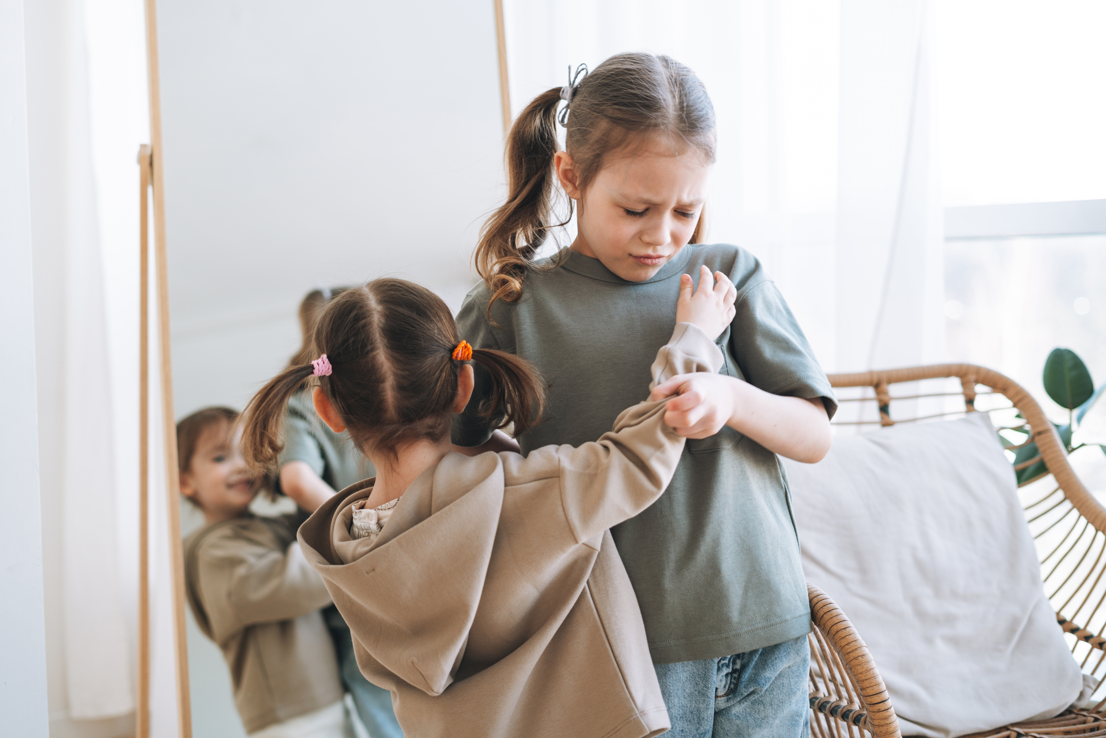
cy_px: 369
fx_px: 1536
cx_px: 553
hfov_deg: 39.6
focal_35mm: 50
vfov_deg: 27.0
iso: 200
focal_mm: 50
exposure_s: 1/250
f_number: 2.5
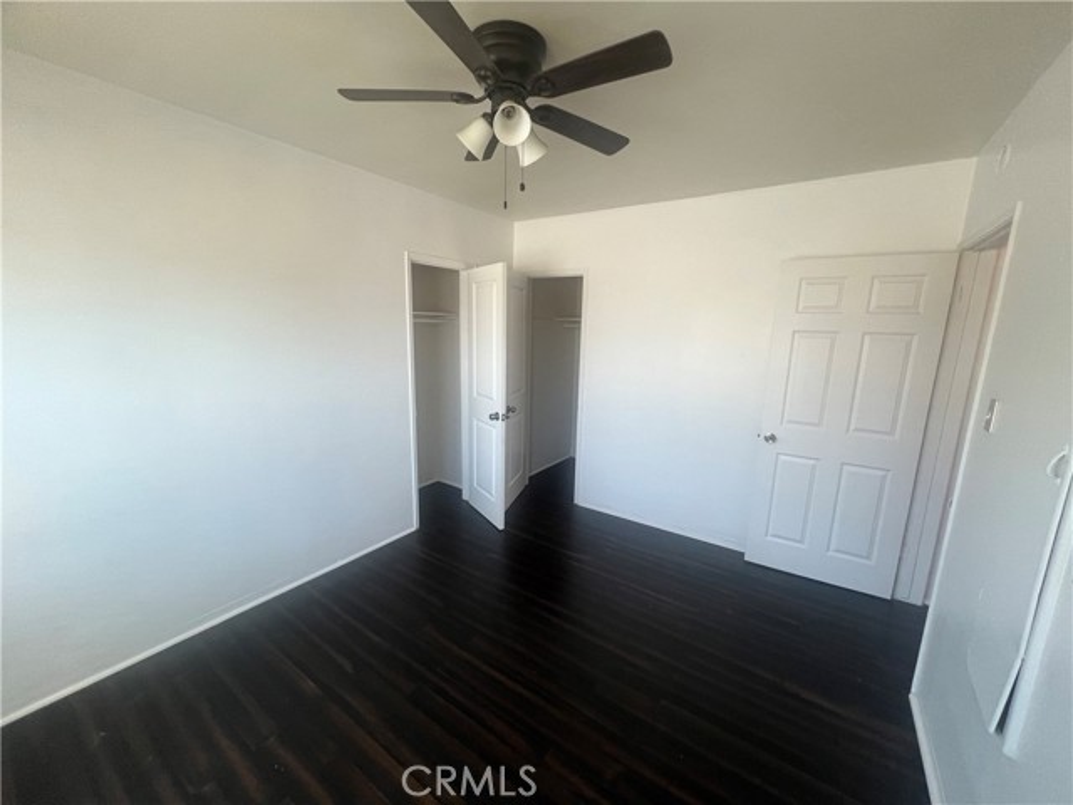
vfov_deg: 89.9
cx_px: 536
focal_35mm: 13
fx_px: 403
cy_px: 402
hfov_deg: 106.2
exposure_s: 1/99
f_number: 1.8
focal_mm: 1.57
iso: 80
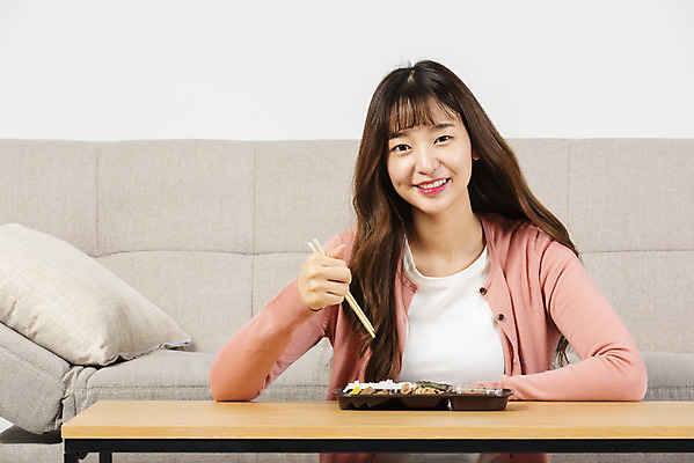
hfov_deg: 12.8
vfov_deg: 8.6
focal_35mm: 160
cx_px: 347
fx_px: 3086
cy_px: 232
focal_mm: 160
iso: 100
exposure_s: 1/125
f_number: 11
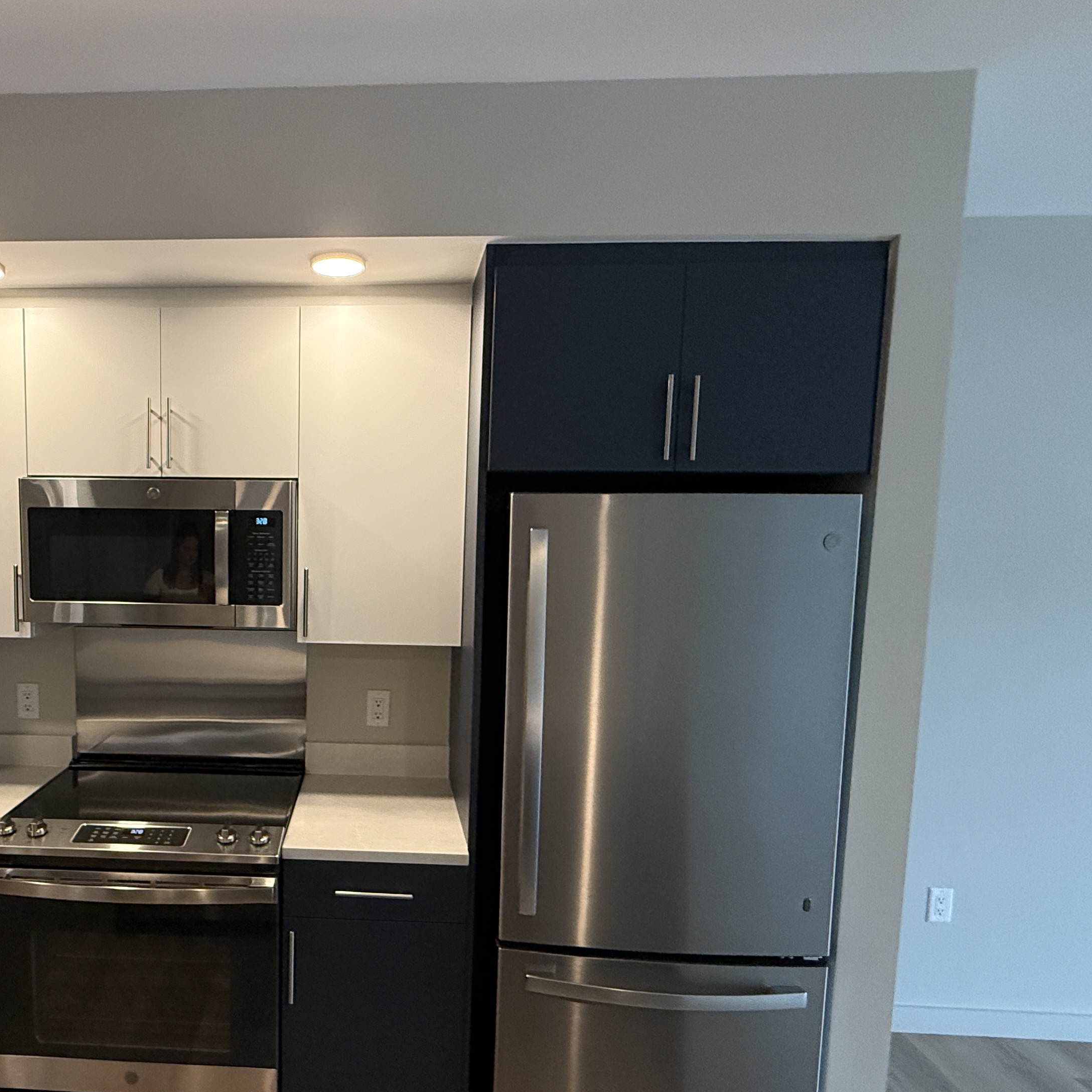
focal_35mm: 23
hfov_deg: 64.8
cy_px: 618
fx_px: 821
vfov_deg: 67.0
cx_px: 329
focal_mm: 2.22
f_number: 2.2
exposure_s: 1/120
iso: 500
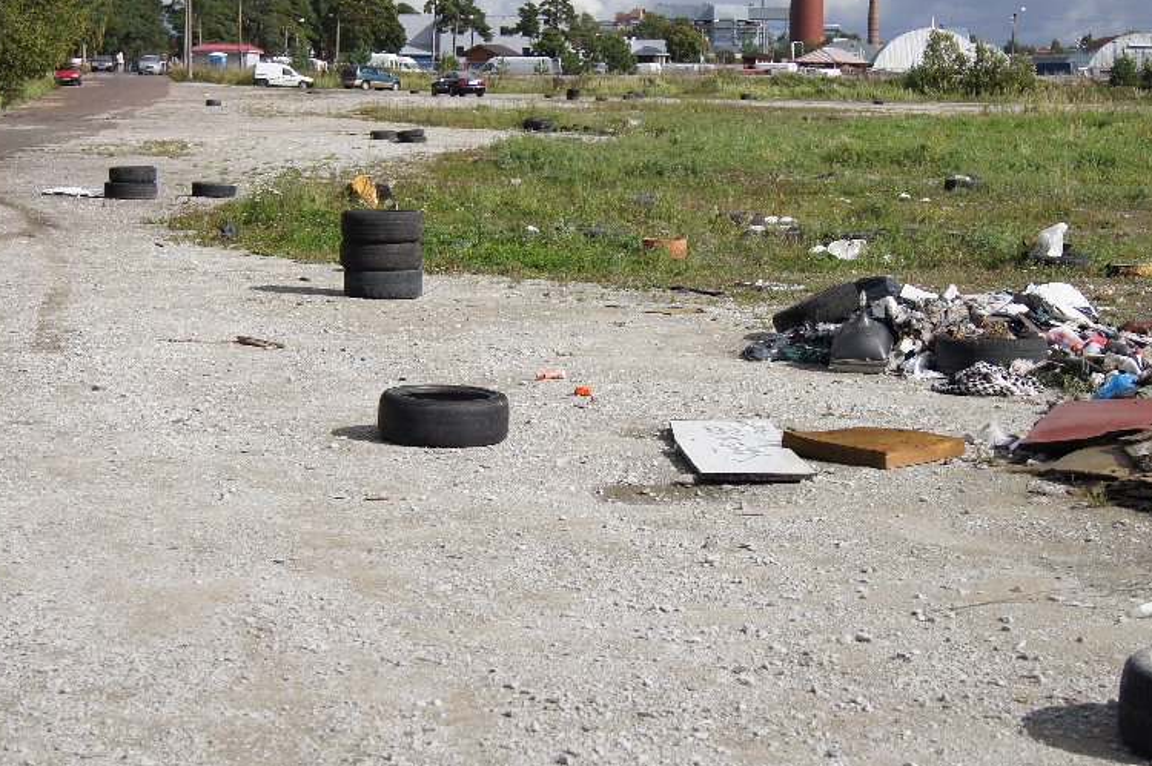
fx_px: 2302
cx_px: 633
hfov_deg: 28.1
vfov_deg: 18.9
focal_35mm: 72
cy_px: 381
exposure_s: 1/1250
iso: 100
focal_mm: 30
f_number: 4.5
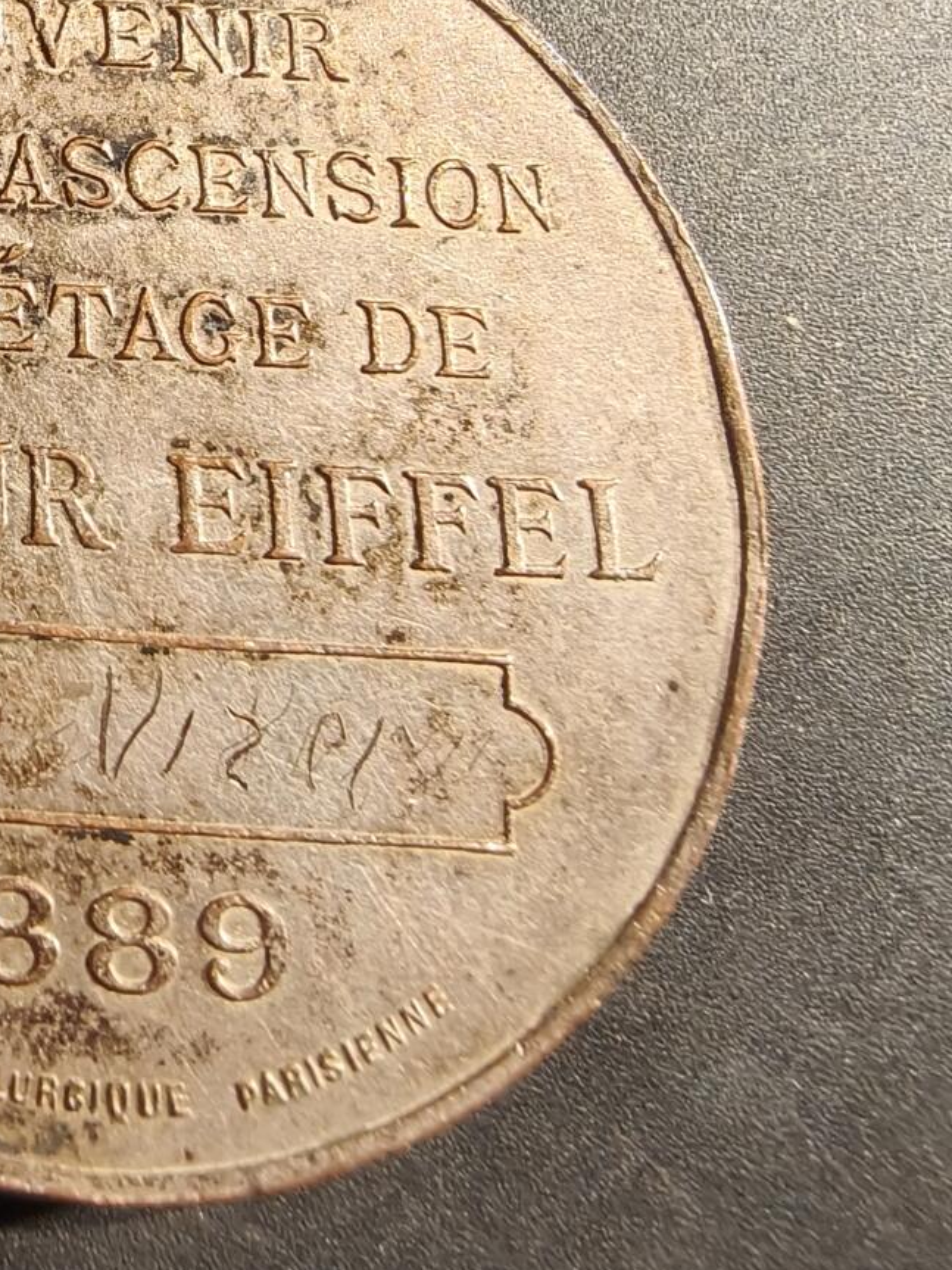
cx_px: 38
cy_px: 659
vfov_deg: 39.7
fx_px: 1761
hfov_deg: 28.7
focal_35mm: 48
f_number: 2
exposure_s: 1/82.2
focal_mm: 2.32
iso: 200
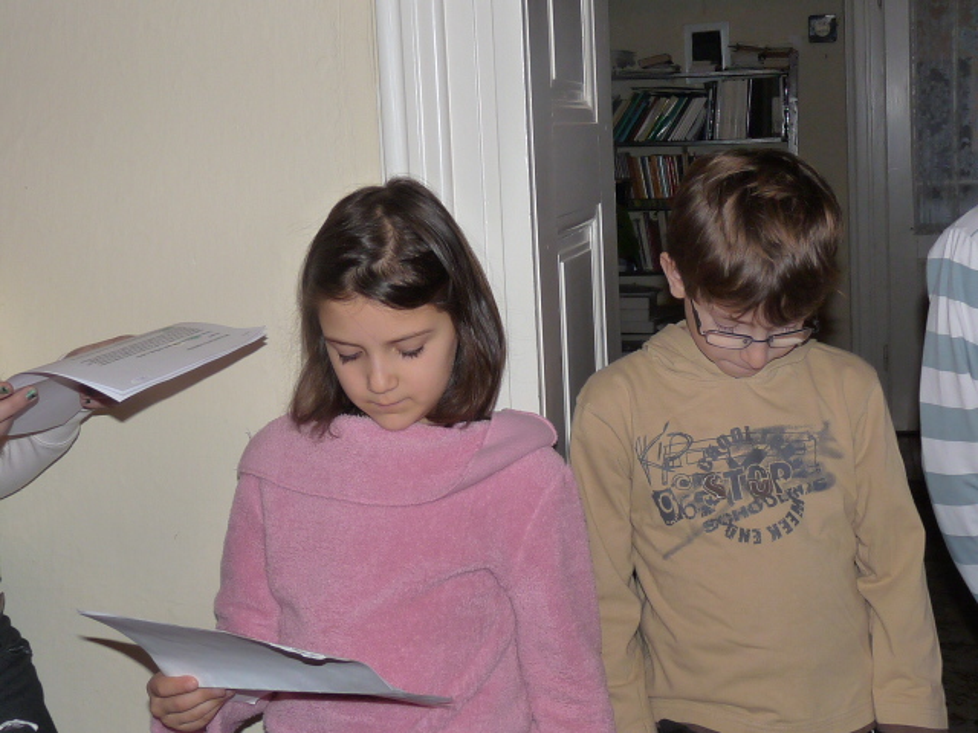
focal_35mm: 52
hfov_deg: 36.8
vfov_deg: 28.0
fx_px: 1469
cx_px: 489
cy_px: 366
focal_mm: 5.4
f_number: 3
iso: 160
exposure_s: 1/40
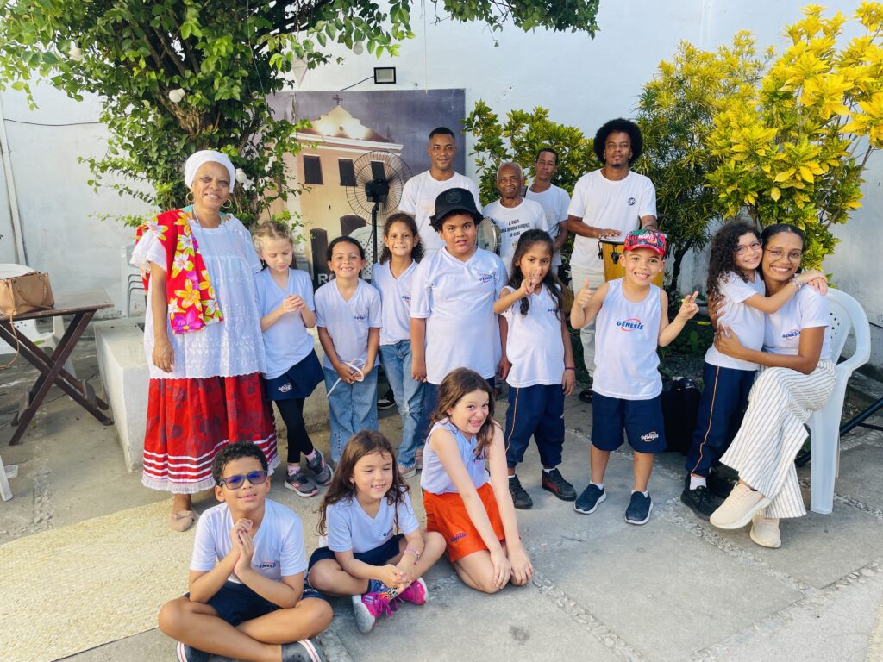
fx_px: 663
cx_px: 442
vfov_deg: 53.1
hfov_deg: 67.3
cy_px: 331
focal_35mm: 26
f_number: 1.6
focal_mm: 4.2
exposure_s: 1/216
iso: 32
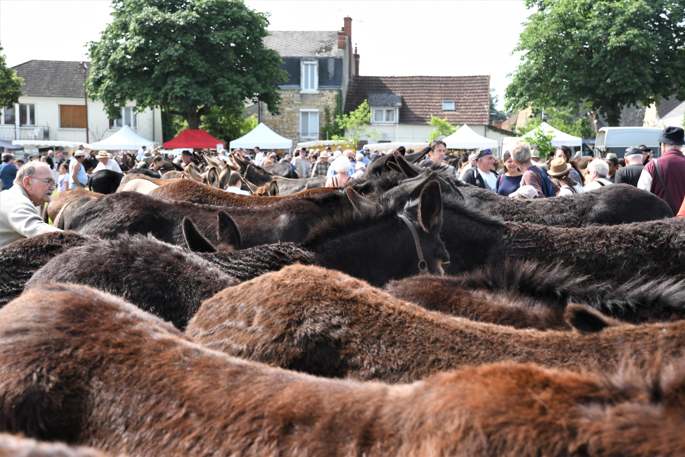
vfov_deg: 22.6
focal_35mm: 60
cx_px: 342
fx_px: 1142
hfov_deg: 33.4
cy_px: 228
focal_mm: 40
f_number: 5.6
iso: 640
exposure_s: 1/1000
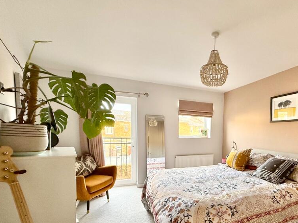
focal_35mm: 19
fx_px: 164
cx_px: 199
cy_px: 146
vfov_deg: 67.1
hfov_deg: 81.7
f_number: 2.2
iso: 160
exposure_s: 1/99
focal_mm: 2.22
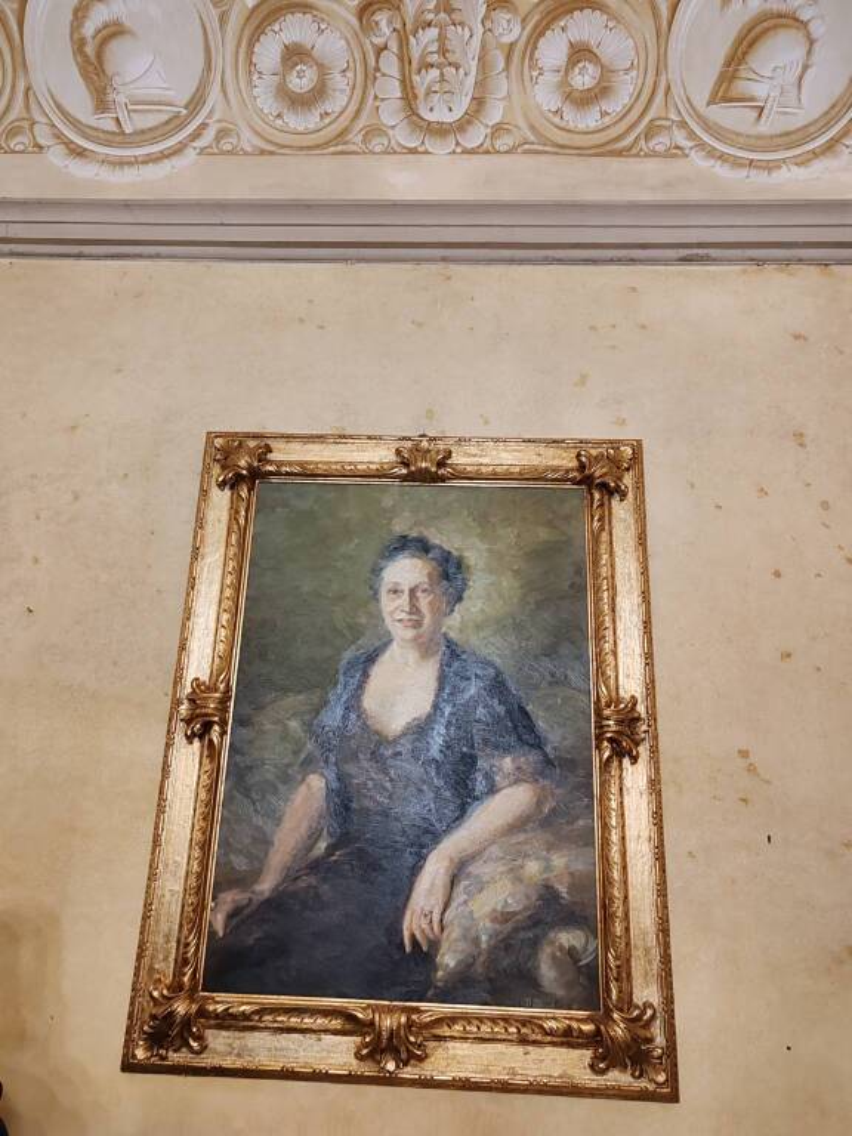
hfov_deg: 51.4
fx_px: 886
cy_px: 568
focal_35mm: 27
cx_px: 426
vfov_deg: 65.3
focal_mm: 6.12
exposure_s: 1/50
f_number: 1.9
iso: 2000
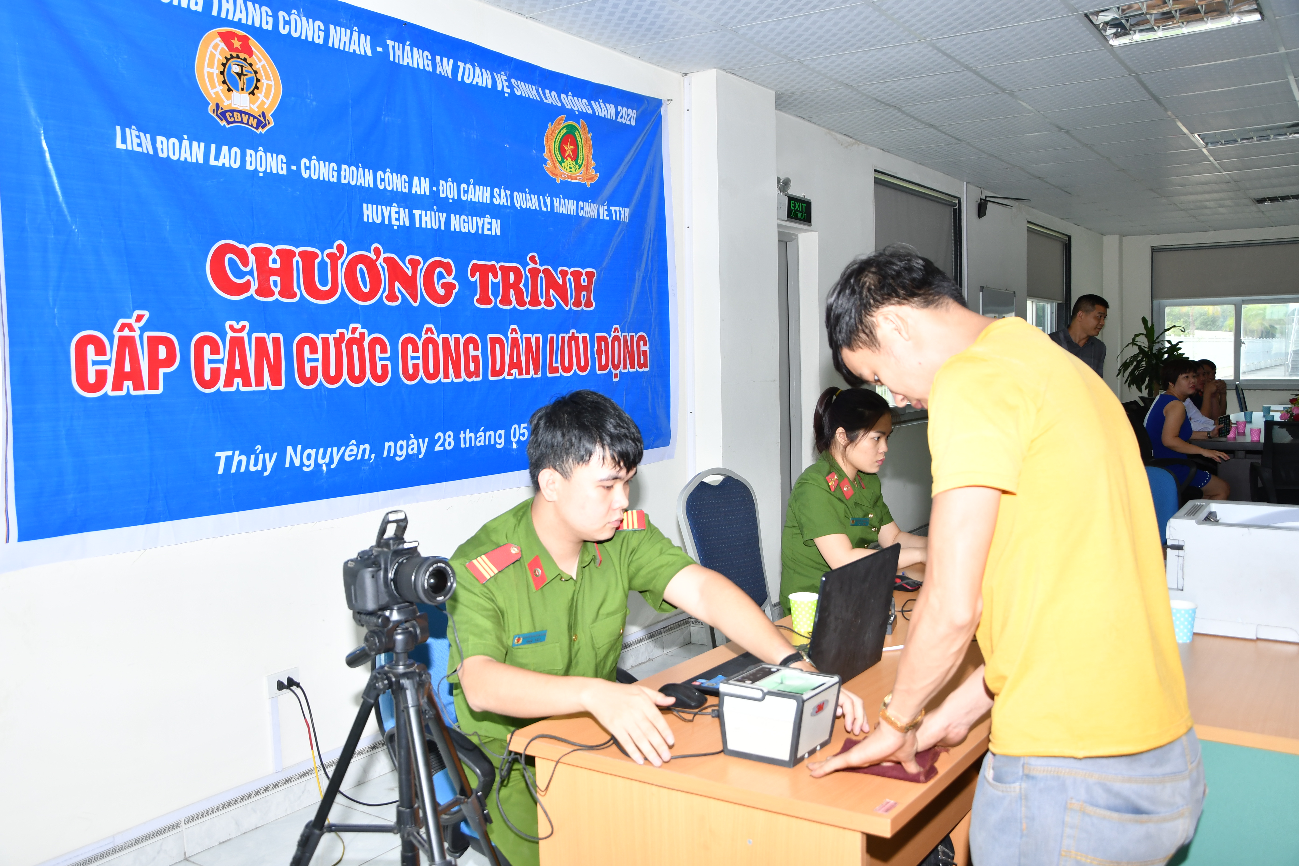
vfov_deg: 41.7
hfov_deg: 59.5
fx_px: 1137
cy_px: 433
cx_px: 650
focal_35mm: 32
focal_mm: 21
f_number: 5
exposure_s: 1/200
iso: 400
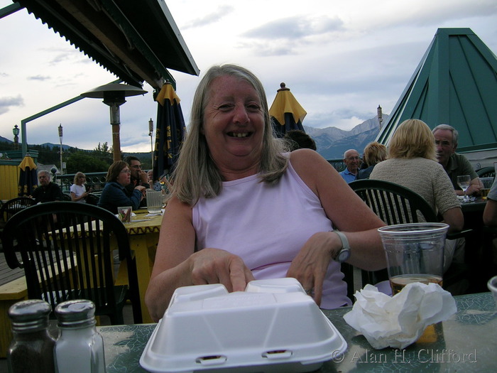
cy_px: 186
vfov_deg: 40.7
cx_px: 248
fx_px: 503
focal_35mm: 35
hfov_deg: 52.6
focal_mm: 5.4
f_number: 2.8
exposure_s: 1/197
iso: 50
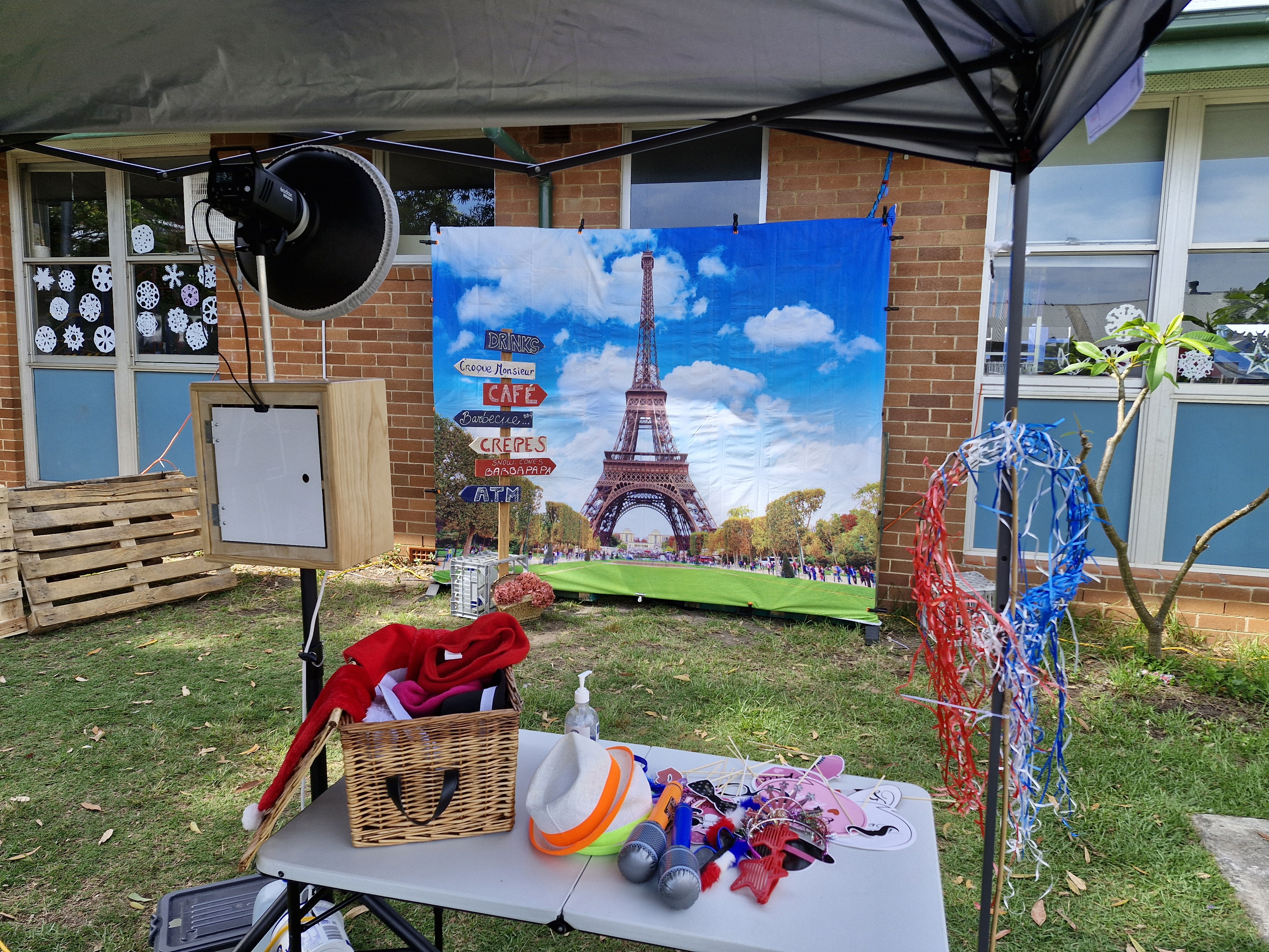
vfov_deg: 58.9
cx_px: 634
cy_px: 476
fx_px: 843
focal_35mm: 23
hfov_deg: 73.9
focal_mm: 5.54
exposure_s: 1/586
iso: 50
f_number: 1.8
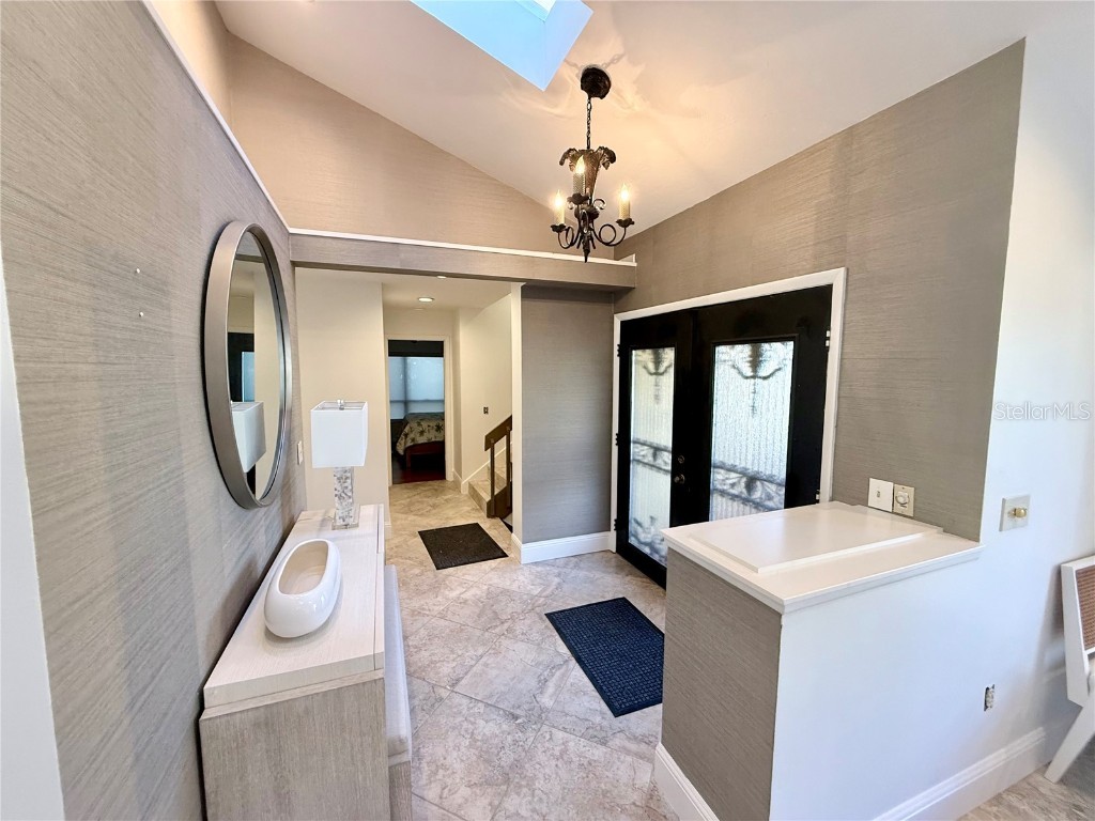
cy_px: 410
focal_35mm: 14
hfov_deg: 102.1
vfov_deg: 85.7
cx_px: 548
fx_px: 443
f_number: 2.2
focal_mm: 2.22
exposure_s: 1/120
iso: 250
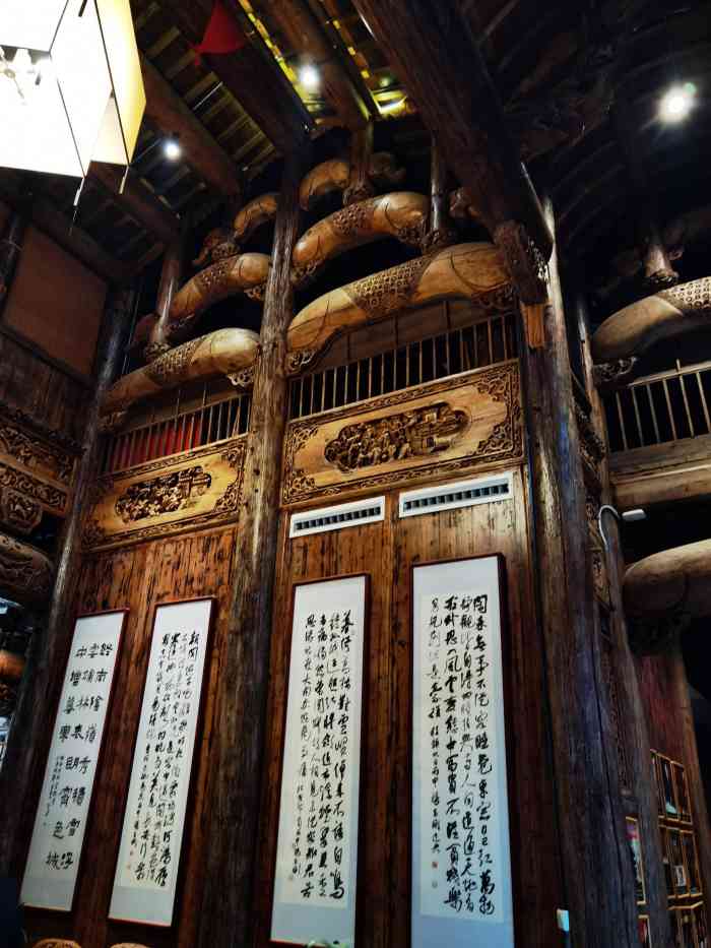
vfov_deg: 65.3
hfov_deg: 51.4
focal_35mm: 27
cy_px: 474
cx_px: 356
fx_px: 739
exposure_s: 1/50
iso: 250
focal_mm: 6.71
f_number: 1.9
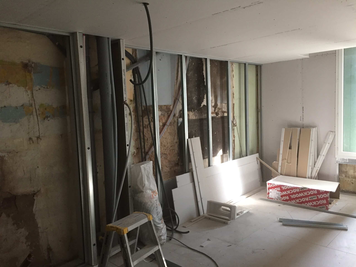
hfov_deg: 61.7
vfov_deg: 48.2
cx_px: 178
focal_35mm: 29
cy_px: 134
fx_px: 298
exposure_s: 1/33
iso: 250
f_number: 2.2
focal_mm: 4.15
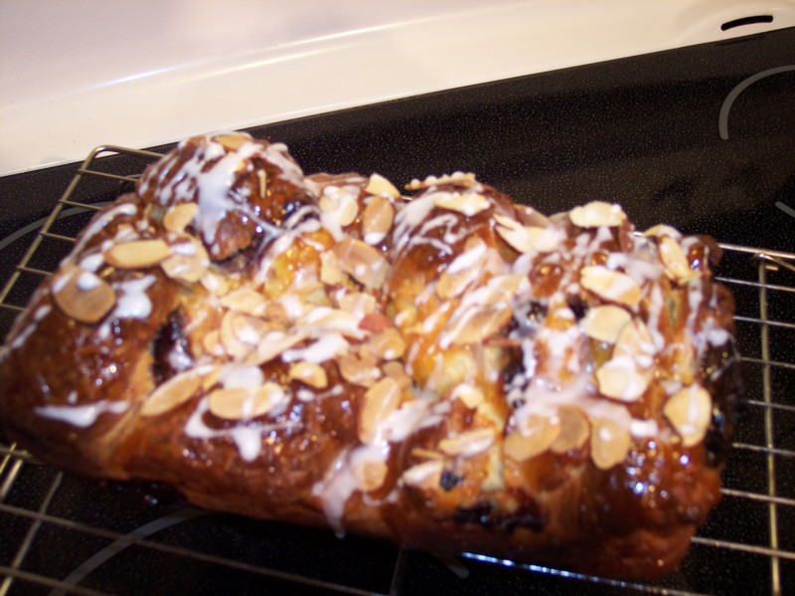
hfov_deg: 49.0
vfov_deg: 37.7
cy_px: 298
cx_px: 398
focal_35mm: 38
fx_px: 872
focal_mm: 8
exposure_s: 1/45
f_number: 2.8
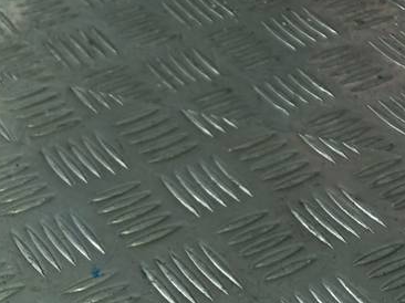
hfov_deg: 24.1
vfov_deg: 20.2
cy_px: 313
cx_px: -134
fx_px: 818
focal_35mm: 70
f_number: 1.8
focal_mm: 4.6
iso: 40
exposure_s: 1/100
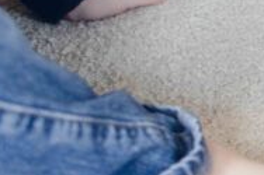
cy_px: 85
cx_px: 426
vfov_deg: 7.5
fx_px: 1339
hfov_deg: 10.8
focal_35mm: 183
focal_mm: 35
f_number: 2.8
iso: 800
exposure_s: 1/40
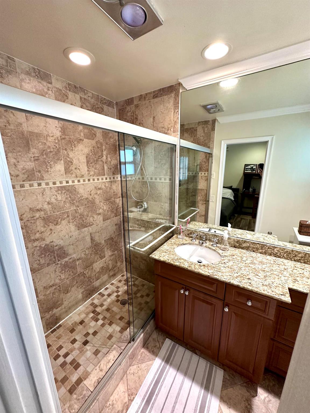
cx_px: 155
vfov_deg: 102.1
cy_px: 206
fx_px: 167
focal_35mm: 14
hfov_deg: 85.7
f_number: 2.2
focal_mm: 2.22
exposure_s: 1/60
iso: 250
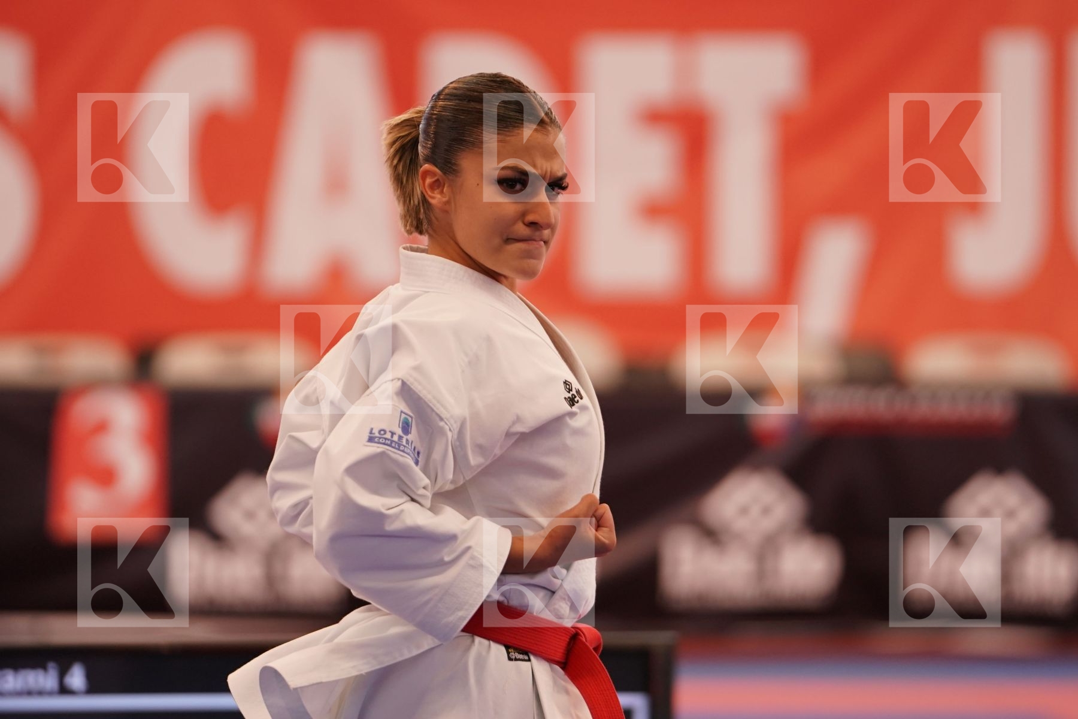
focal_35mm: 300
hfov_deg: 6.9
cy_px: 360
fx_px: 8983
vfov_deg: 4.6
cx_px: 539
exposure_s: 1/500
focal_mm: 200
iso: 800
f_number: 2.8
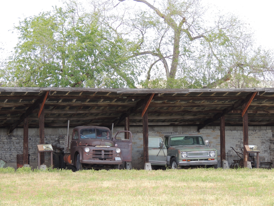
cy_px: 103
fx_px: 1346
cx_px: 137
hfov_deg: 11.6
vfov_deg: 8.7
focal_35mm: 170
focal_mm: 30.3
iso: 125
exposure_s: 1/125
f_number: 4.5
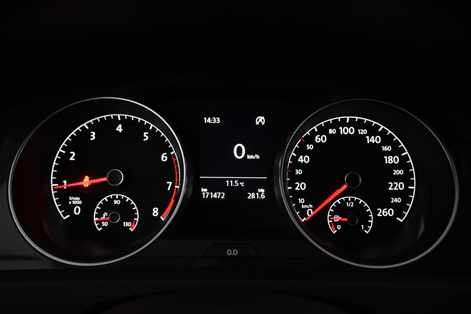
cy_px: 157
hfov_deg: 61.9
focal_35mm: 30
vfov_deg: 43.6
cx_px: 236
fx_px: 392
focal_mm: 20
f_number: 3.8
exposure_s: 1/30
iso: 1400
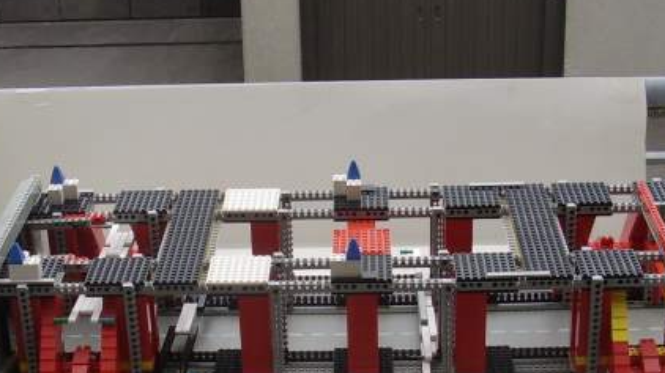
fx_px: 1093
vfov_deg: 19.3
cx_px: 255
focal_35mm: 62
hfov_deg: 33.7
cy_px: 249
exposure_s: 1/385
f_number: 4.1
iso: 71
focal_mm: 5.8
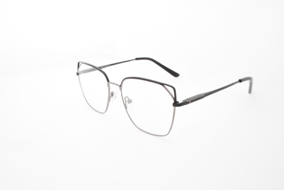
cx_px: 142
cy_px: 95
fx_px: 332
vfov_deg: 32.0
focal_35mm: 42
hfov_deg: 46.3
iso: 100
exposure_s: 1/13
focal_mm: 28
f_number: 20
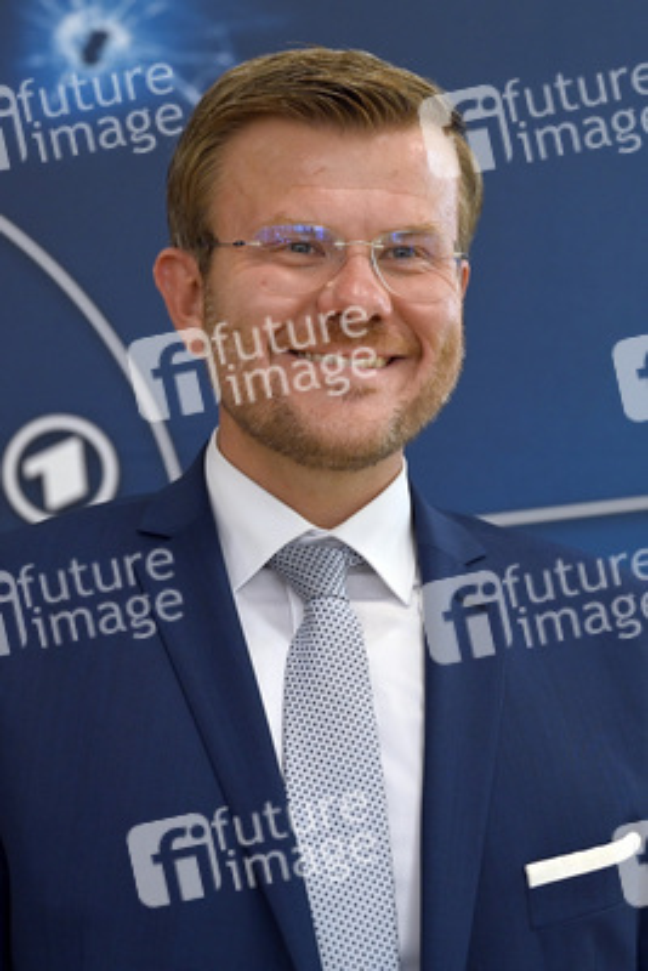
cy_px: 486
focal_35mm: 70
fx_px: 1888
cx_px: 324
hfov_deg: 19.5
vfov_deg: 28.8
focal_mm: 70
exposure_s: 1/250
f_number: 2.8
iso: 1000
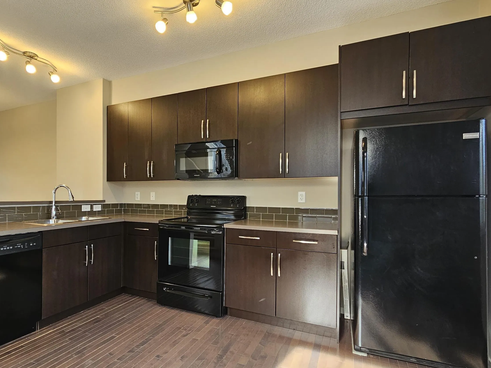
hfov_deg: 87.4
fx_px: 255
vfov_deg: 71.5
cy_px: 198
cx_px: 219
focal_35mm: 18
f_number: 2.2
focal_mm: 2.2
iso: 125
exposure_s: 1/60
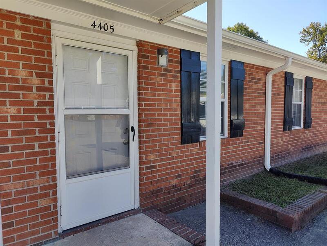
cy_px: 123
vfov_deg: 58.9
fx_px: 217
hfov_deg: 73.9
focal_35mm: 23
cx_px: 164
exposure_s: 1/1132
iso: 50
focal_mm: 6.06
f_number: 1.8
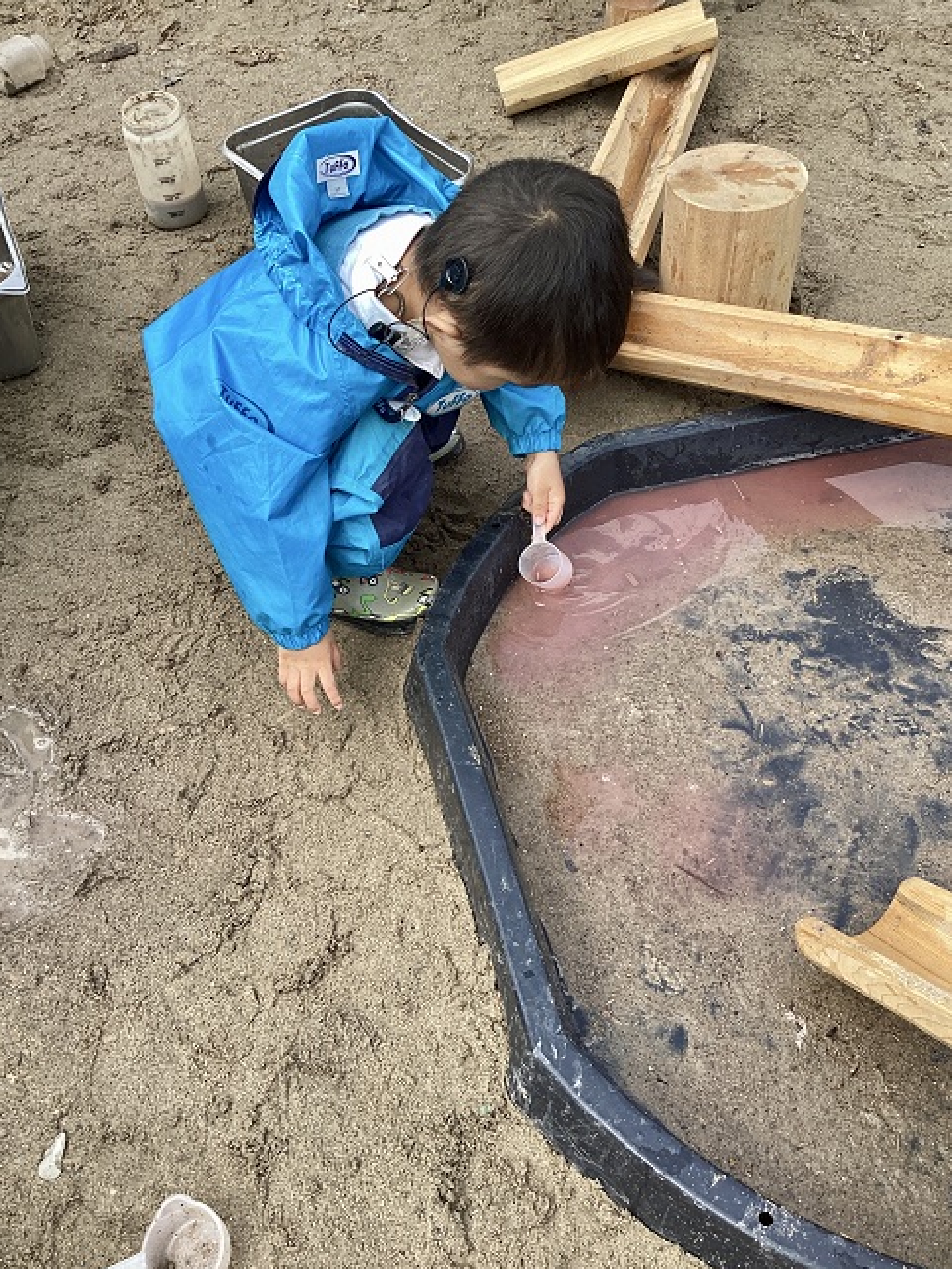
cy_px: 643
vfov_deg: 56.8
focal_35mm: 32
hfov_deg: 44.2
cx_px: 478
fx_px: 1173
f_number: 2.4
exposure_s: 1/500
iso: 25
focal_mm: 3.3
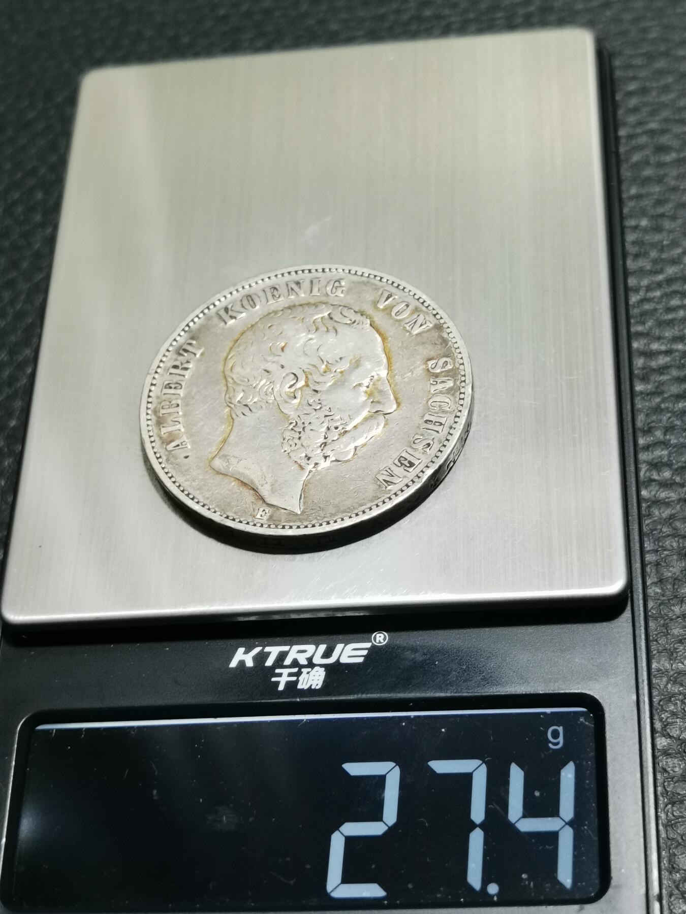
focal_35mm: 64
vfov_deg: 30.3
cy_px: 457
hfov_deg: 22.9
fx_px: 1691
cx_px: 343
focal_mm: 6.67
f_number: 1.9
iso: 200
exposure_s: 1/100
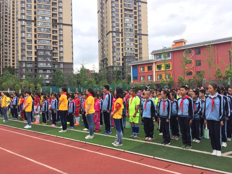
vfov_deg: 48.2
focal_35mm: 29
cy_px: 87
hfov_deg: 61.7
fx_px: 194
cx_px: 116
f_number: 2.2
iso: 32
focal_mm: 4.15
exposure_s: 1/353
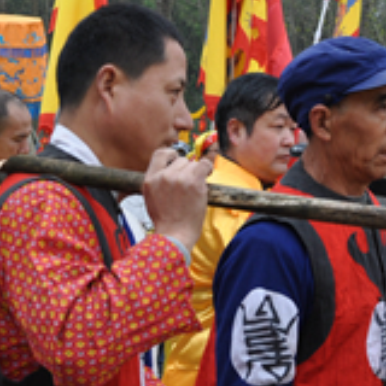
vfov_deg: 13.8
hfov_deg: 13.9
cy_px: 399
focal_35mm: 124
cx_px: 27
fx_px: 1564
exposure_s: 1/160
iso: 200
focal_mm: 26
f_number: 6.3
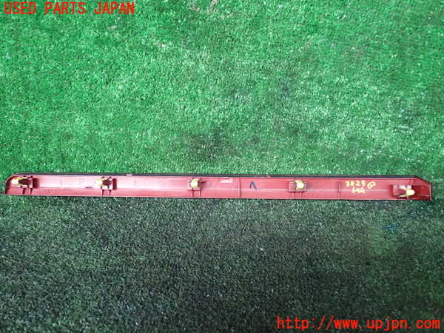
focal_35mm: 30
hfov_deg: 60.0
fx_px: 385
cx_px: 222
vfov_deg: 46.8
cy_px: 166
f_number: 2.3
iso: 400
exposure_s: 1/30
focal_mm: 5.4
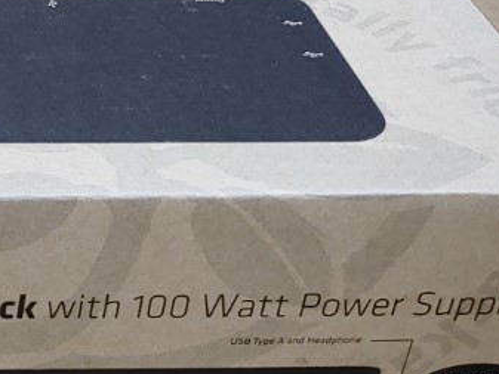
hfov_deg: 15.6
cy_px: 137
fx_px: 1601
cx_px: -358
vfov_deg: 13.3
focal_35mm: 111
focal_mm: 4.36
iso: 50
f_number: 1.8
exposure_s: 1/136
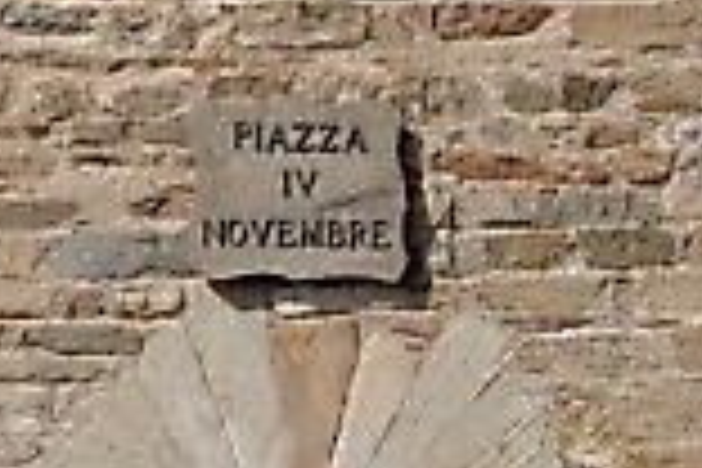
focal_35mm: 144
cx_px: 292
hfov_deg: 14.2
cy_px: 572
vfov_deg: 9.4
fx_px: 2808
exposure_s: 1/800
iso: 125
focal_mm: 50
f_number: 6.3
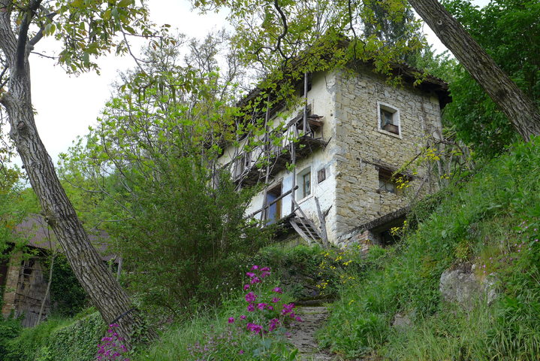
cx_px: 270
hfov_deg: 45.4
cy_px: 180
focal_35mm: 43
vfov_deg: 31.2
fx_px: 645
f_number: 2.8
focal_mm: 8.4
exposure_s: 1/500
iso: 80
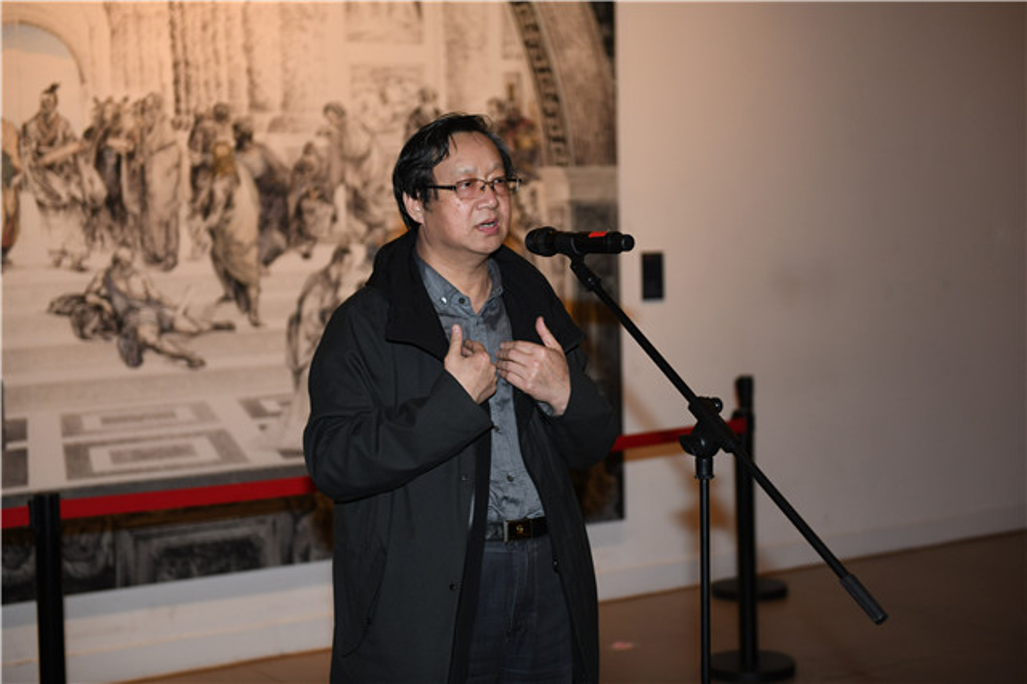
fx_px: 1711
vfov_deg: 22.6
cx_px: 514
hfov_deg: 33.4
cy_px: 342
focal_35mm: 60
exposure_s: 1/250
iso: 1000
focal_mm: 60
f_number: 2.8
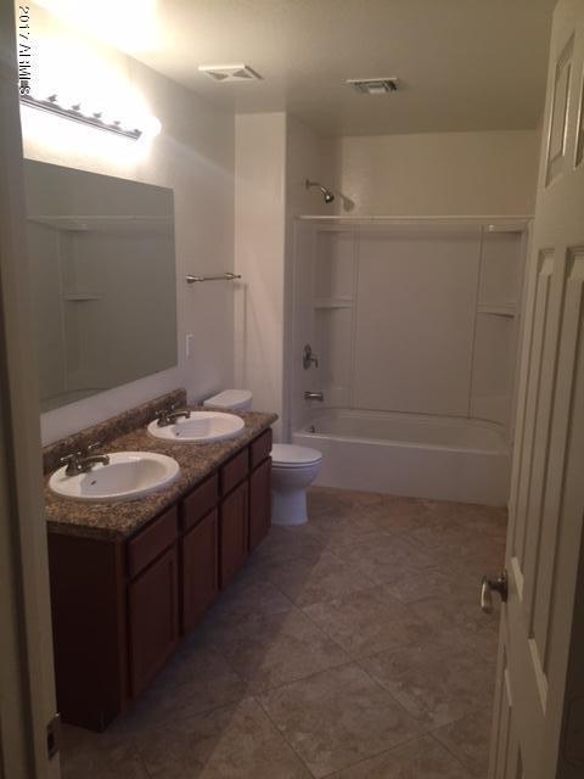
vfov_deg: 61.7
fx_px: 652
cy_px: 390
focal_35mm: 29
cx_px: 292
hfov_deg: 48.2
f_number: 2.2
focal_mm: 4.15
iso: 50
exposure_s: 1/30
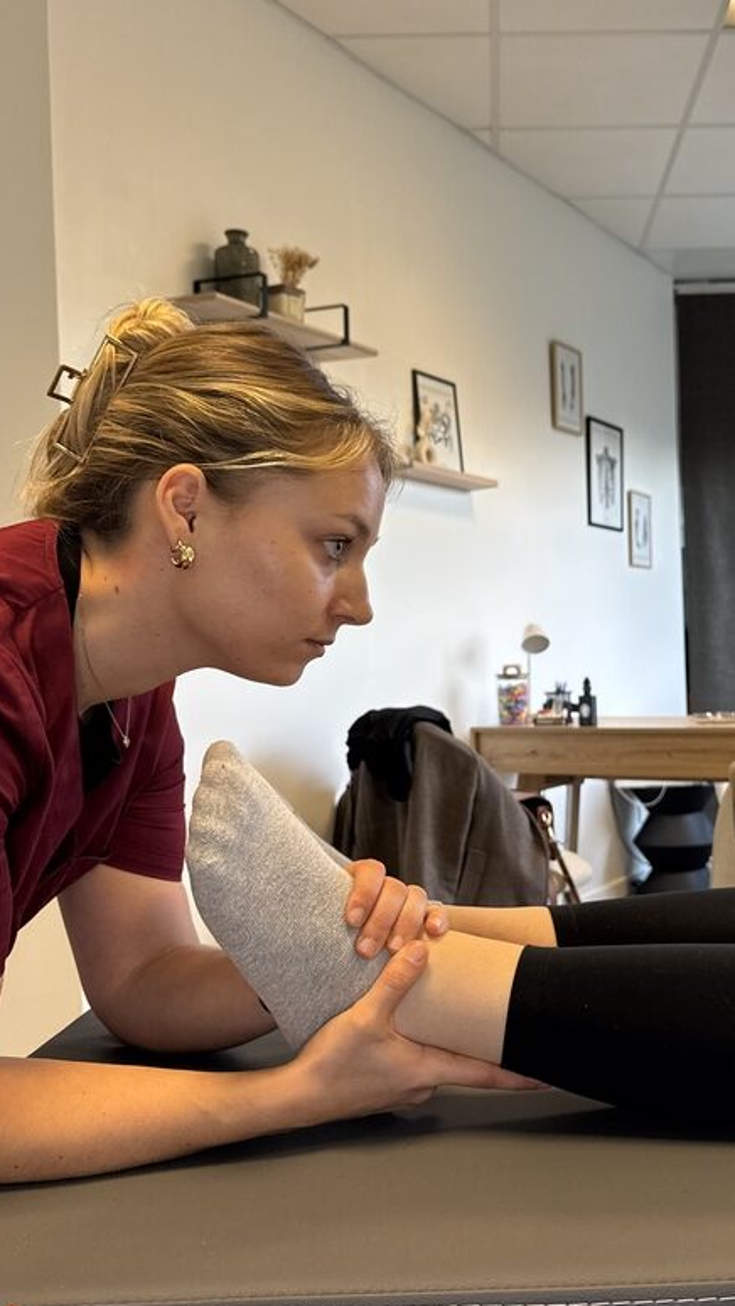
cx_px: 541
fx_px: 1178
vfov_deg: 58.0
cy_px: 654
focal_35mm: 34
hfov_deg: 34.0
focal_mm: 6.76
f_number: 1.78
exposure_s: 1/100
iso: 125
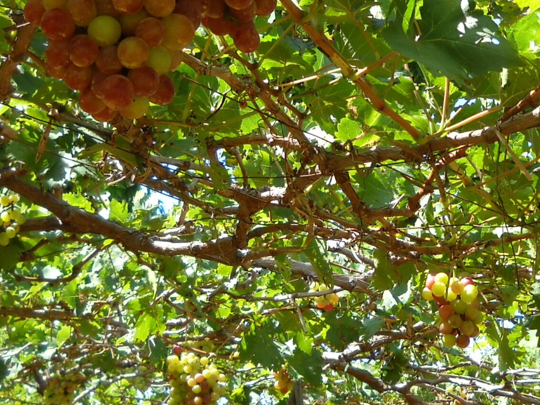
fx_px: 1450
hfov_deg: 20.9
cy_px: 225
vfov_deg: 15.9
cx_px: 397
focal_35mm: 93
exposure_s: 1/218
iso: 64
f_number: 3.1
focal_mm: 6.72
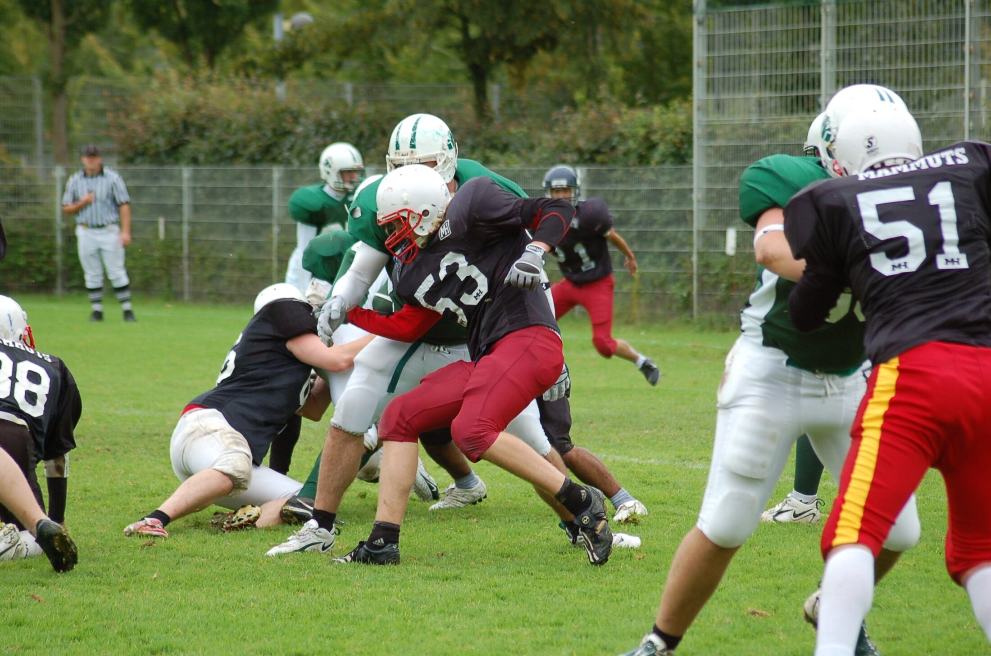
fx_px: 5564
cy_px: 328
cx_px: 496
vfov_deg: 6.8
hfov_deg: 10.2
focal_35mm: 202
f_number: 4.5
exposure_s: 1/640
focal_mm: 135
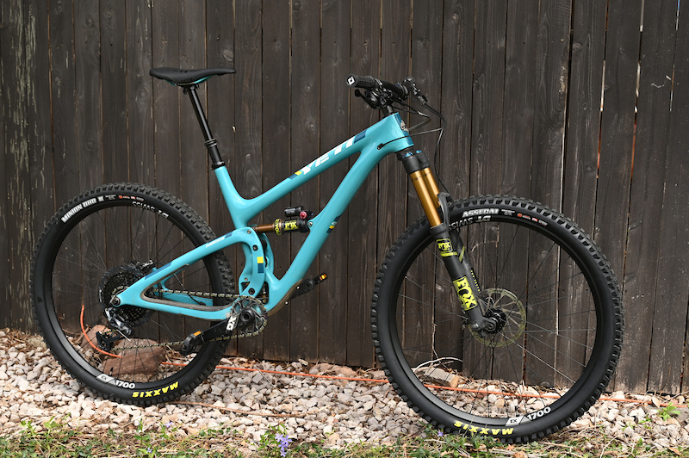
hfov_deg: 36.3
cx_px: 344
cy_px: 229
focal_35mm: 55
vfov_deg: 24.6
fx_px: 1052
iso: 400
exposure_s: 1/500
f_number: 6.3
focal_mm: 55
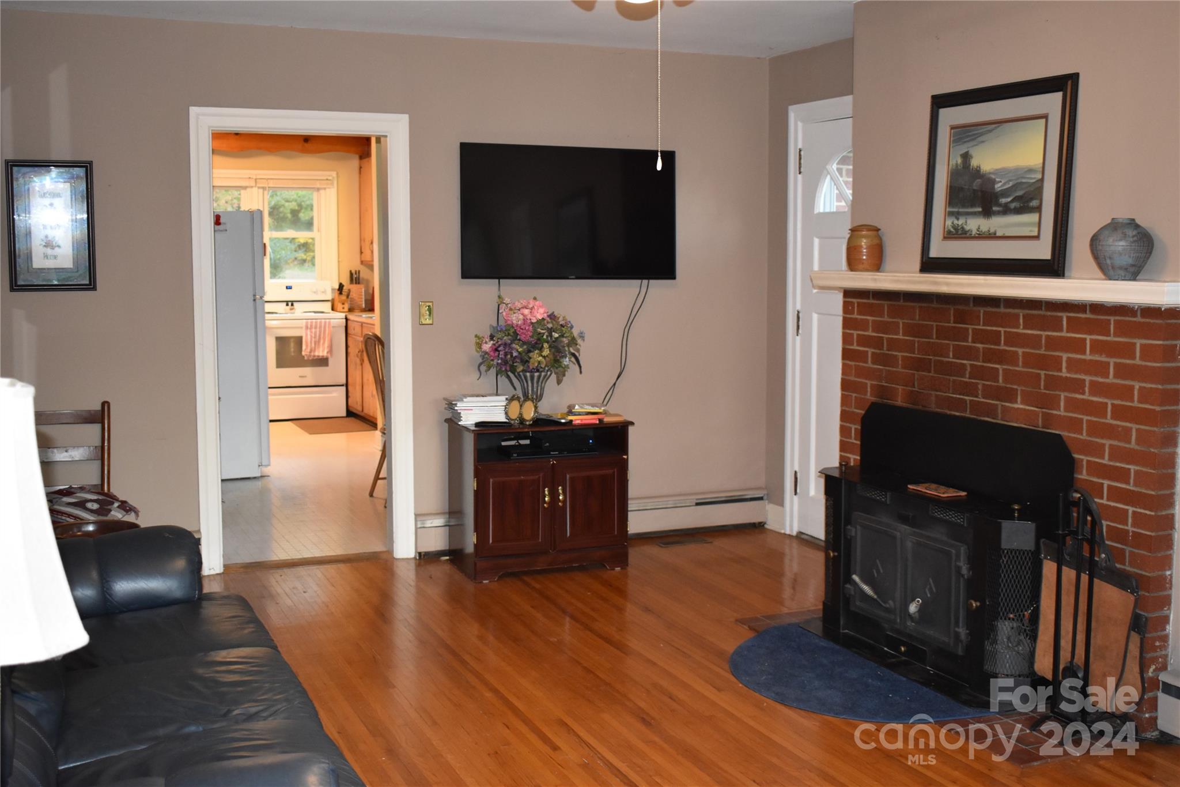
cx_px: 590
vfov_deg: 33.0
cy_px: 394
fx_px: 1327
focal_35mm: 40
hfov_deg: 47.9
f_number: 4
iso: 1800
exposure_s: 1/60
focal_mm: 27
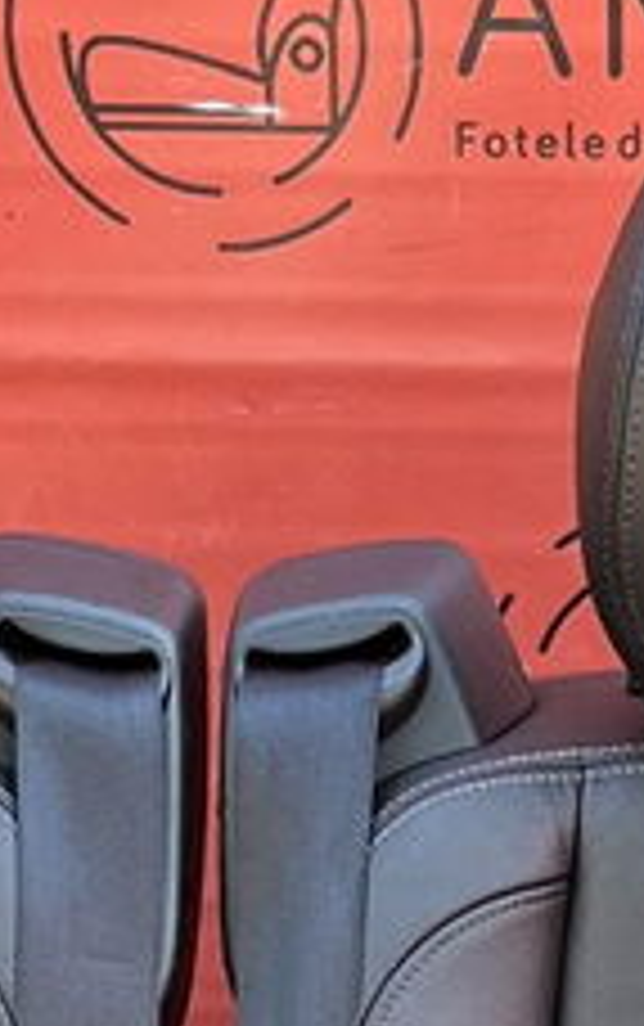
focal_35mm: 193
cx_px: 892
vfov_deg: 10.2
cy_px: 1854
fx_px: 5406
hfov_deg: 6.7
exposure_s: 1/121
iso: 64
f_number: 1.6
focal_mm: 5.1
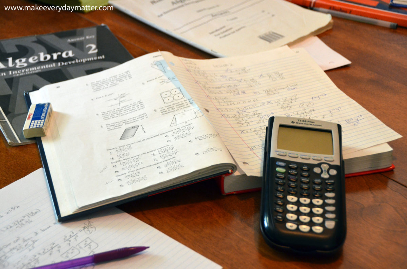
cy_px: 134
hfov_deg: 24.7
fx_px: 931
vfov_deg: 16.5
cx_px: 204
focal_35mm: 82
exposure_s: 1/30
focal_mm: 55
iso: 1250
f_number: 4.8
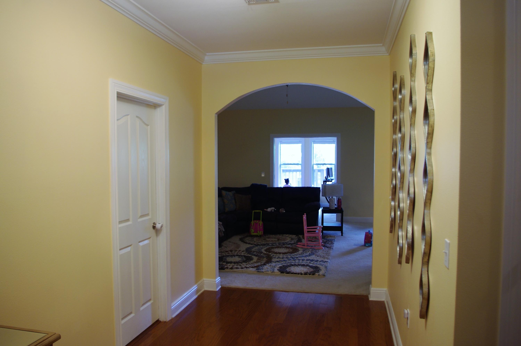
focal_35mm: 27
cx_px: 260
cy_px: 173
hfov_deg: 67.4
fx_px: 390
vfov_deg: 47.8
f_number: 3.5
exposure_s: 1/20
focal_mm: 18
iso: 400
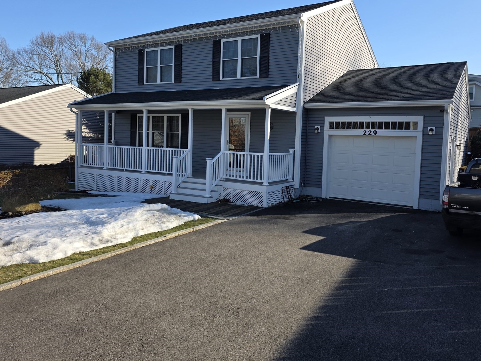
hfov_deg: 63.4
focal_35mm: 28
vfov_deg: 49.7
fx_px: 389
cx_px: 251
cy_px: 161
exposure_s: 1/3203
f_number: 1.7
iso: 80
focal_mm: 6.3
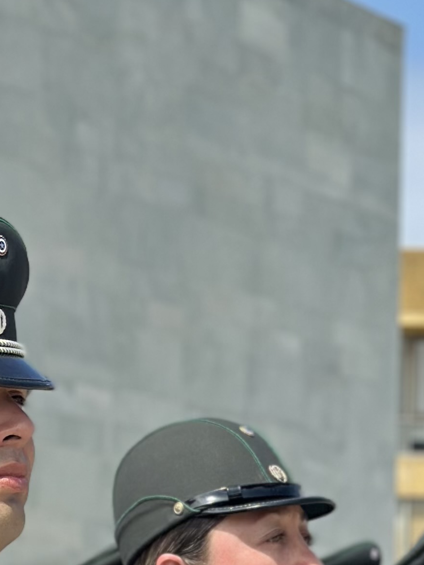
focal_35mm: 166
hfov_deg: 8.9
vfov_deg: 11.4
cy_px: 839
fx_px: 2712
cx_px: 320
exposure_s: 1/3597
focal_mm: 6.86
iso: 100
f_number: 1.78
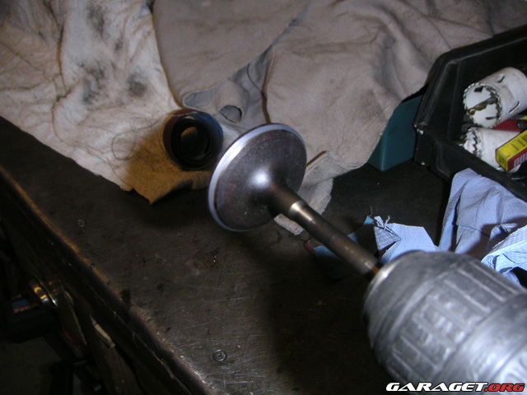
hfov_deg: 49.0
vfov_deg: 37.7
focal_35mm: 38
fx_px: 579
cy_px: 198
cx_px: 264
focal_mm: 6
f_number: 6.7
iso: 160
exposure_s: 1/45
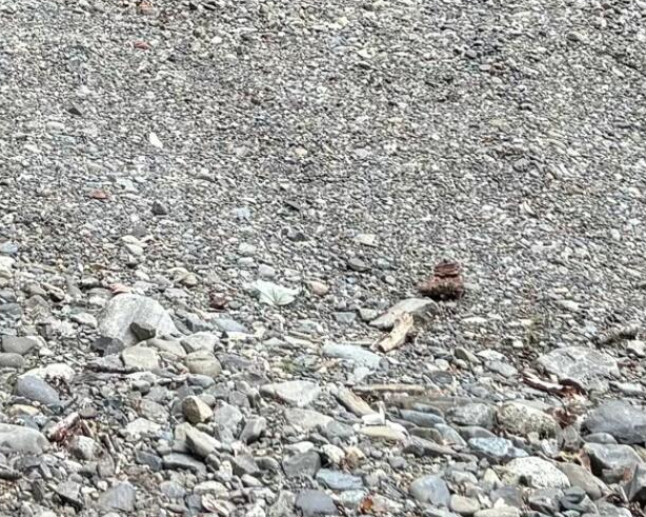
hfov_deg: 14.6
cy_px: -565
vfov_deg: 11.1
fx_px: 2370
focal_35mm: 124
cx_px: -289
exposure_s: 1/472
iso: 50
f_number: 1.6
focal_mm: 5.96
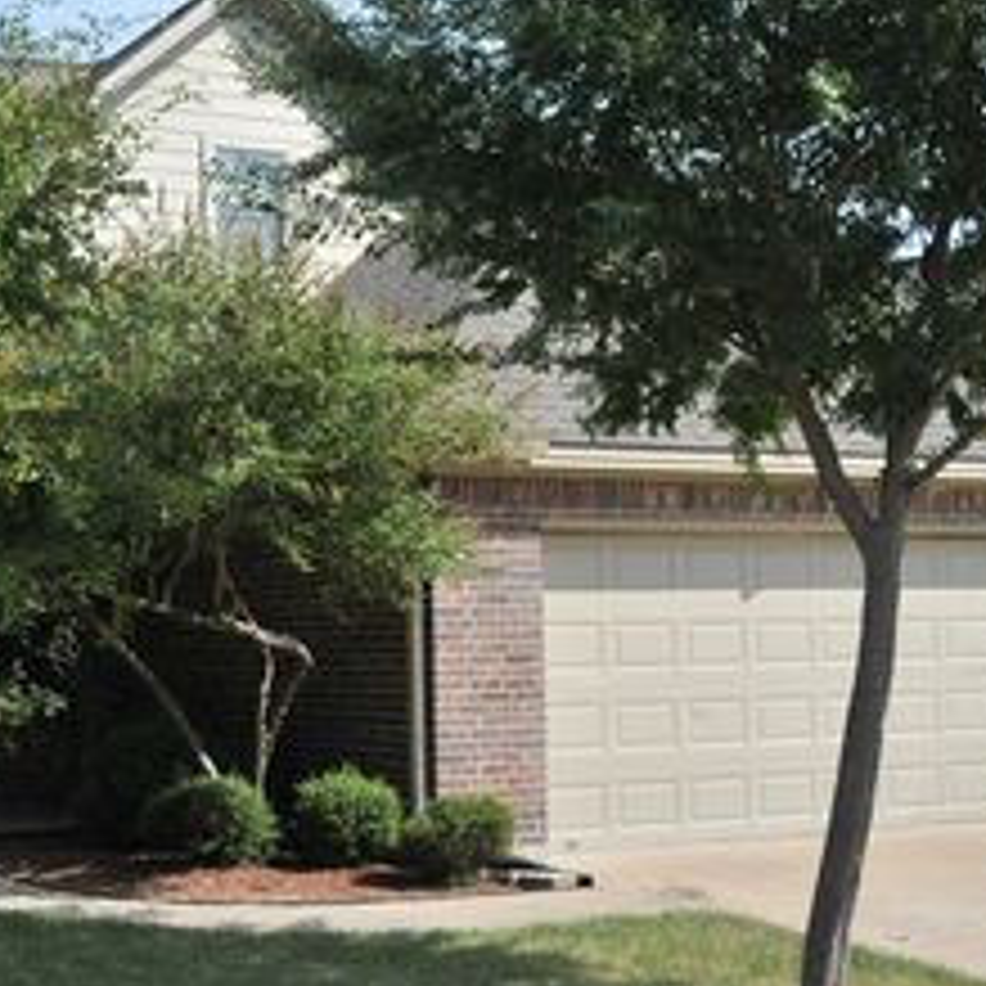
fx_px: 2062
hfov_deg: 26.5
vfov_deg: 26.9
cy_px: 522
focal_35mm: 64
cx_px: 234
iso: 1000
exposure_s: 1/8000
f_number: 5
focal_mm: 22
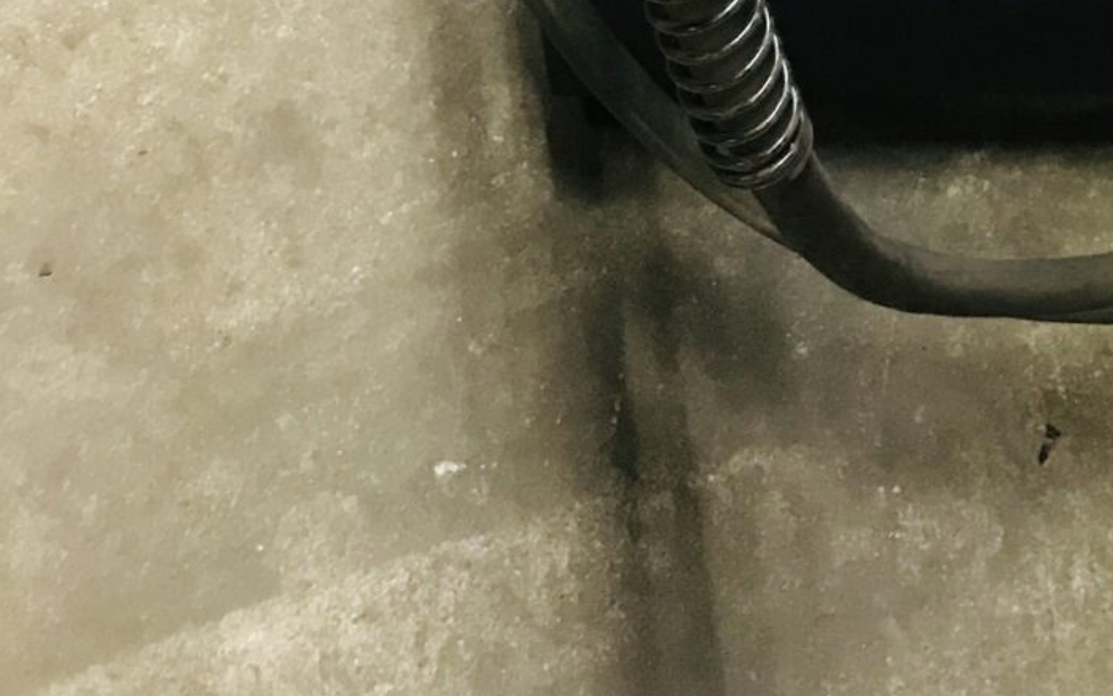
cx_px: 1202
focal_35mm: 87
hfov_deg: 22.6
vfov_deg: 12.5
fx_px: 2639
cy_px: -862
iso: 80
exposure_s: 1/7
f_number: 1.8
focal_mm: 3.99
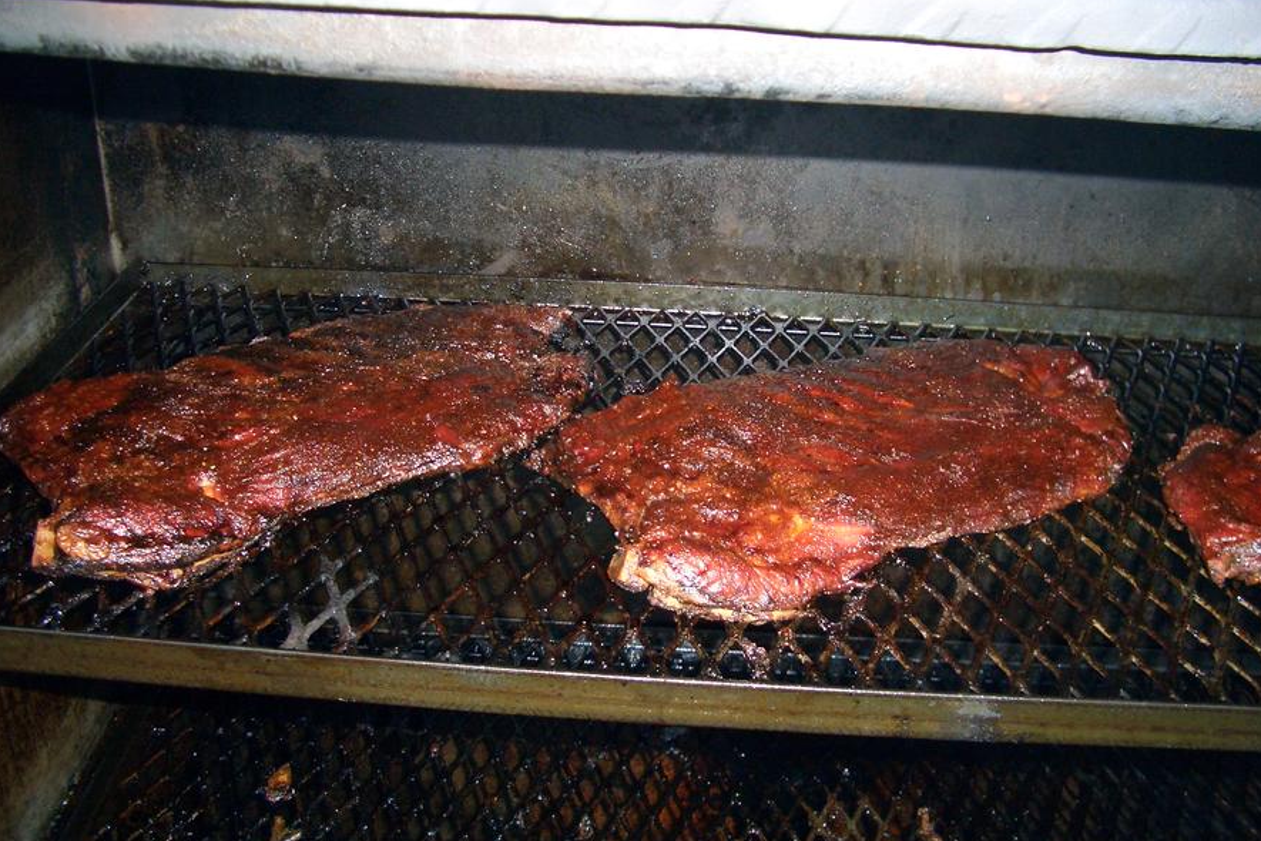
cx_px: 633
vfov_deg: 35.9
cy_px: 444
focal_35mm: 37
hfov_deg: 51.9
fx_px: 1296
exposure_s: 1/60
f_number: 2.6
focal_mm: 5.8
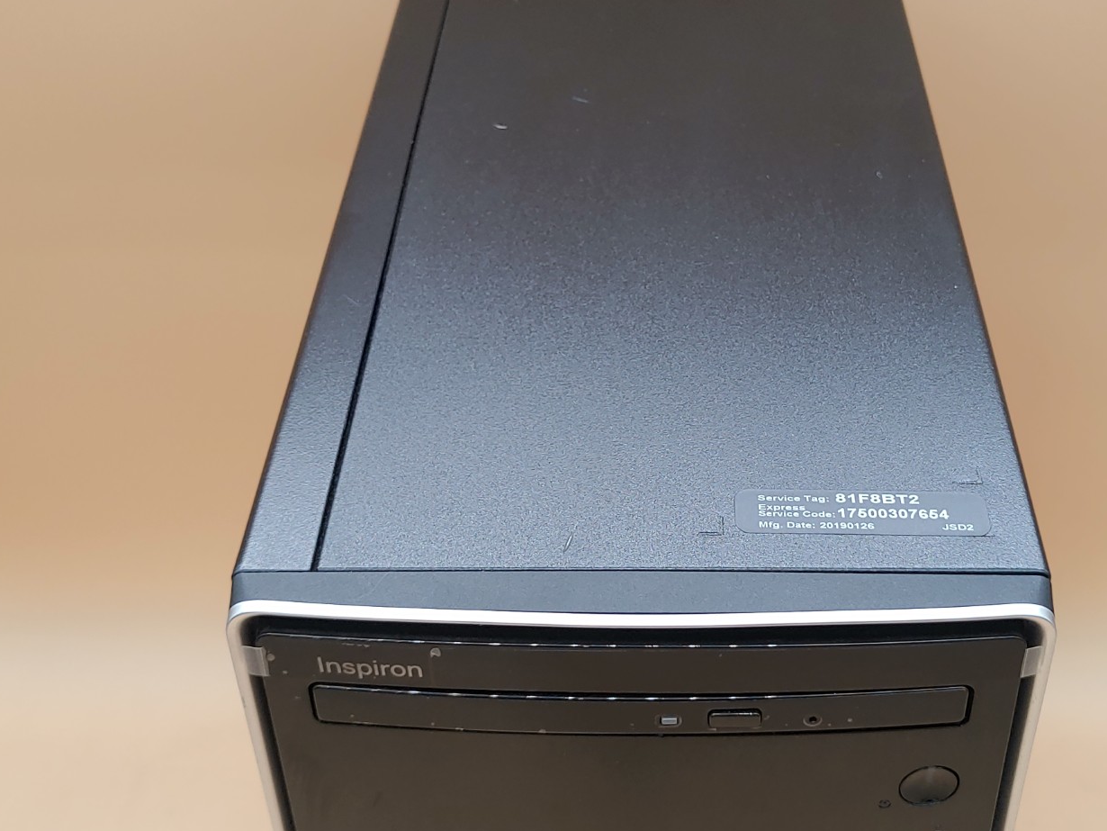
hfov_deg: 39.6
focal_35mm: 48
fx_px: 1535
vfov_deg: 30.2
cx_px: 635
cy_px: 364
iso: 50
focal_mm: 4.36
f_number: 1.8
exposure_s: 1/60
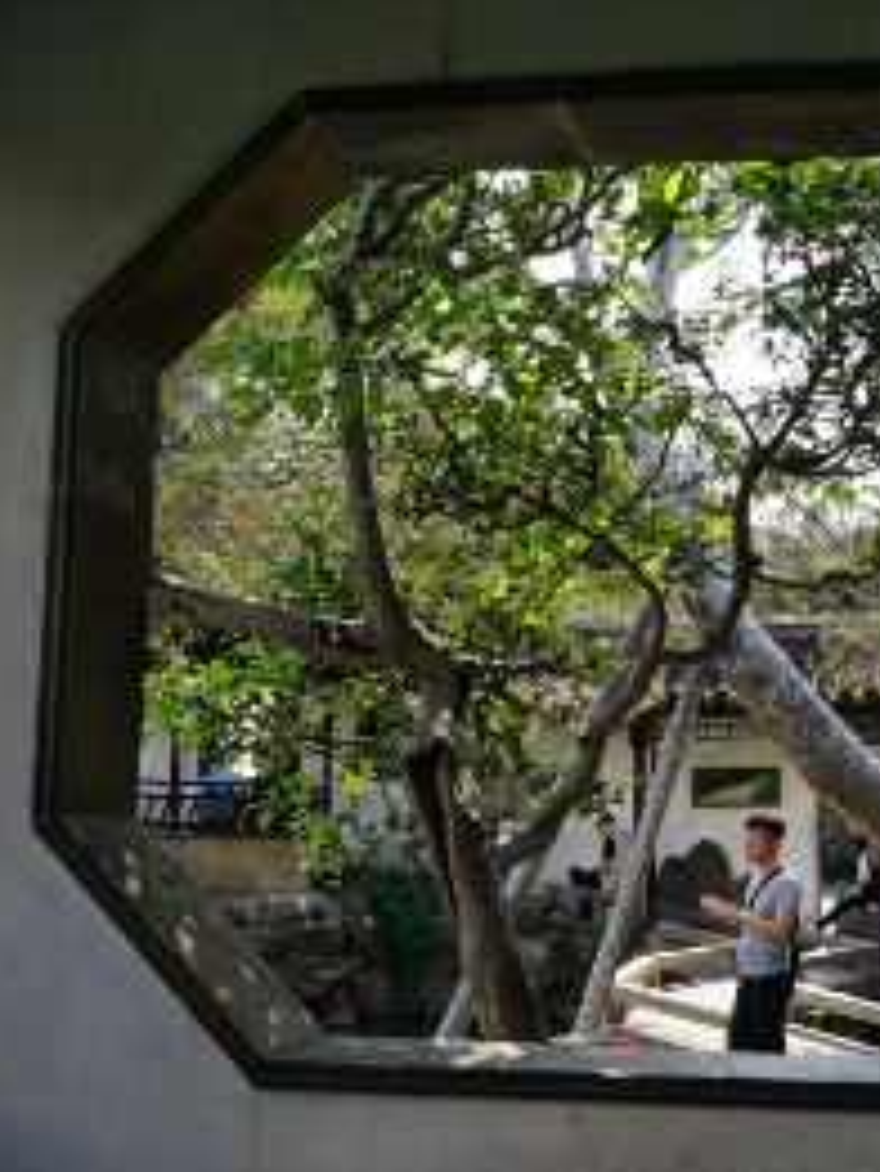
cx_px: 700
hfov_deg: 27.0
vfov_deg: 36.2
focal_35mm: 53
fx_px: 1795
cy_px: 582
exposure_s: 1/125
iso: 100
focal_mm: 24
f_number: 8
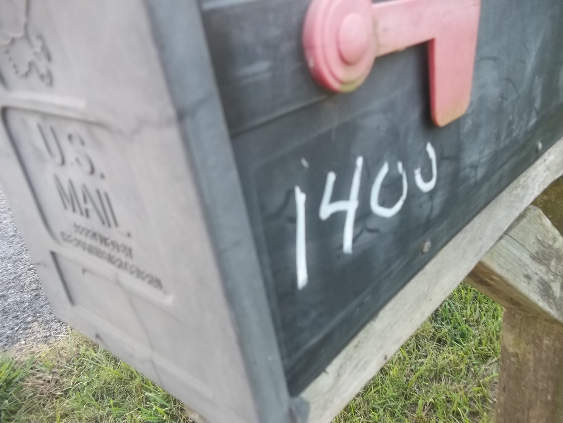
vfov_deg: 44.2
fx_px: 520
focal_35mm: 32
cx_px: 282
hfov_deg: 56.8
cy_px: 212
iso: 80
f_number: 2.9
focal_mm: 5.7
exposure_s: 1/30
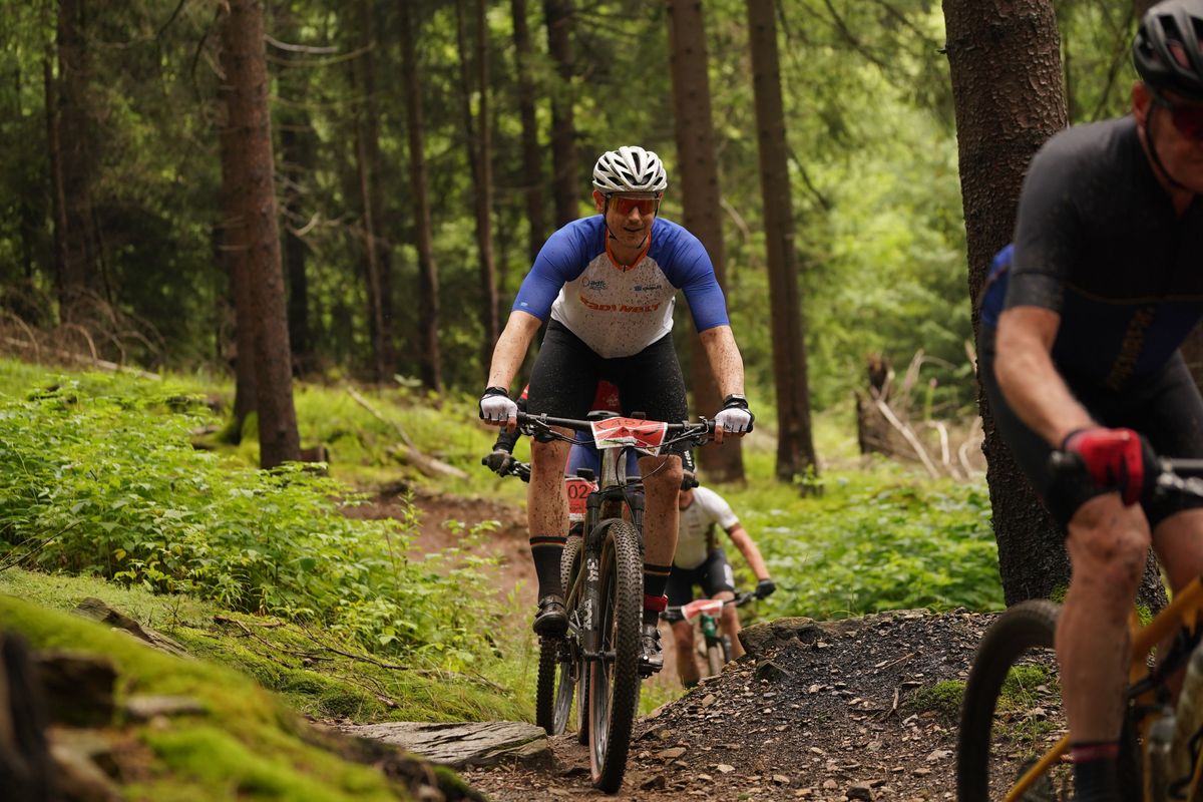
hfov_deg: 18.1
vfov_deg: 12.1
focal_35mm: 113
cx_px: 602
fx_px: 3776
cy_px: 401
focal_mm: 113
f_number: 4
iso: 1000
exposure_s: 1/1000
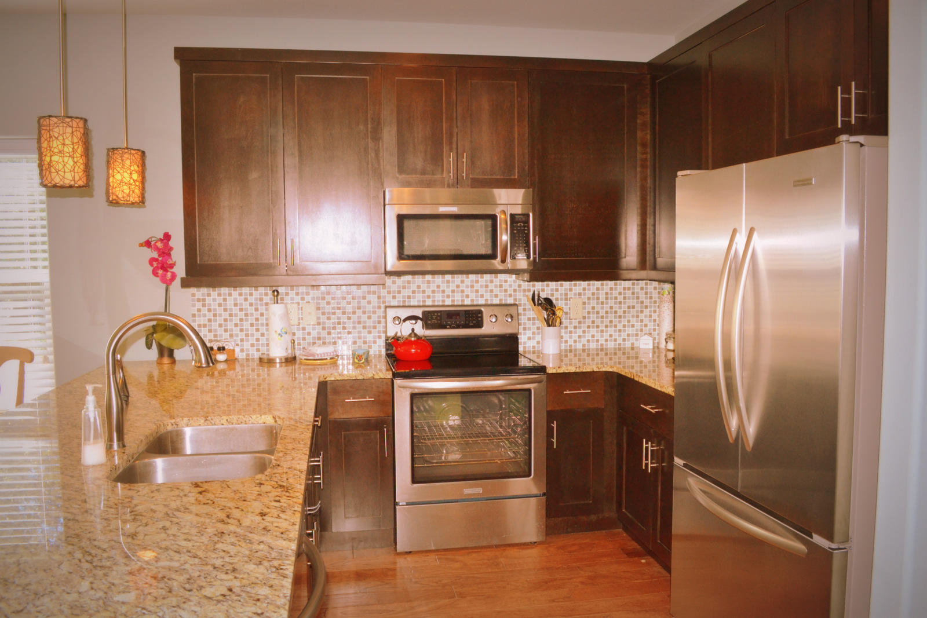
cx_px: 464
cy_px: 309
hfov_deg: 67.4
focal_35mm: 27
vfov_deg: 47.9
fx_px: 695
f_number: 8
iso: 800
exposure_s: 1/60
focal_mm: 18
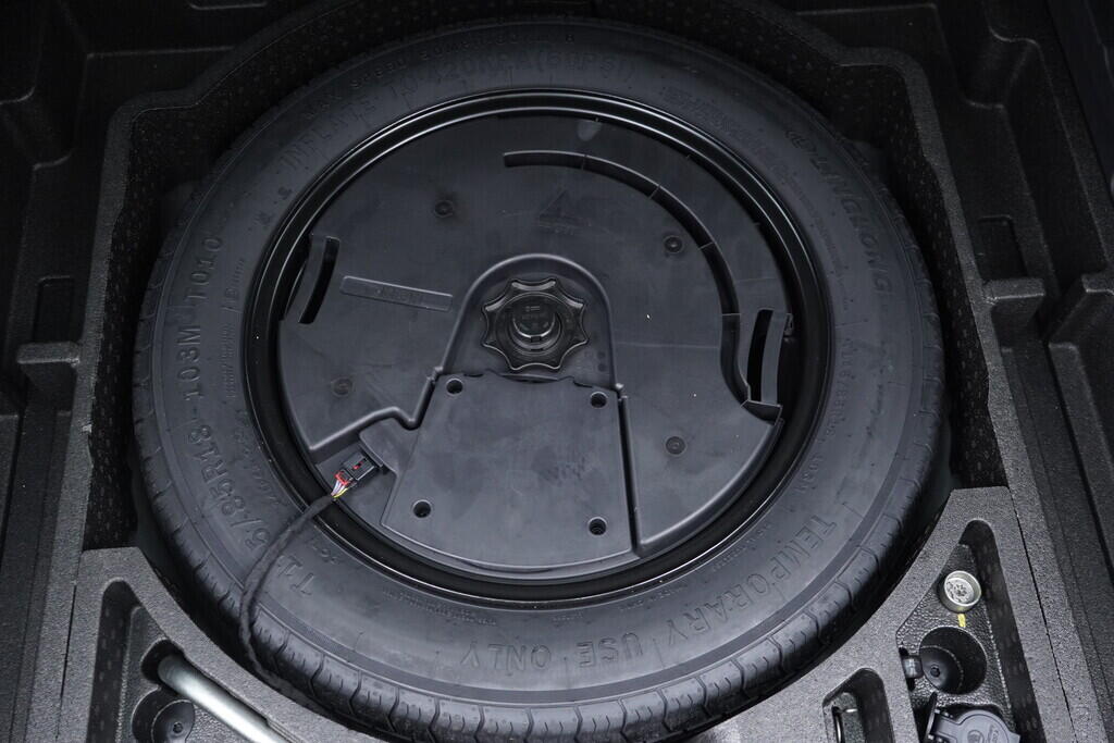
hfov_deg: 53.1
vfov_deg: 36.9
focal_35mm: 36
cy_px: 372
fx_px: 1114
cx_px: 557
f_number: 2.8
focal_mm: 24
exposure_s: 1/40
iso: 1000
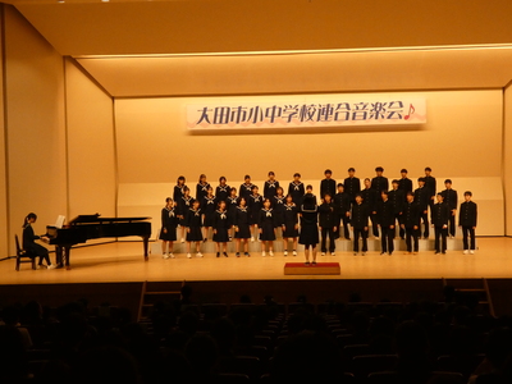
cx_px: 256
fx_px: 740
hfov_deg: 38.2
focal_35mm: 50
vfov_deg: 29.1
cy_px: 192
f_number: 3.9
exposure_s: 1/250
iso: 1000
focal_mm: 9
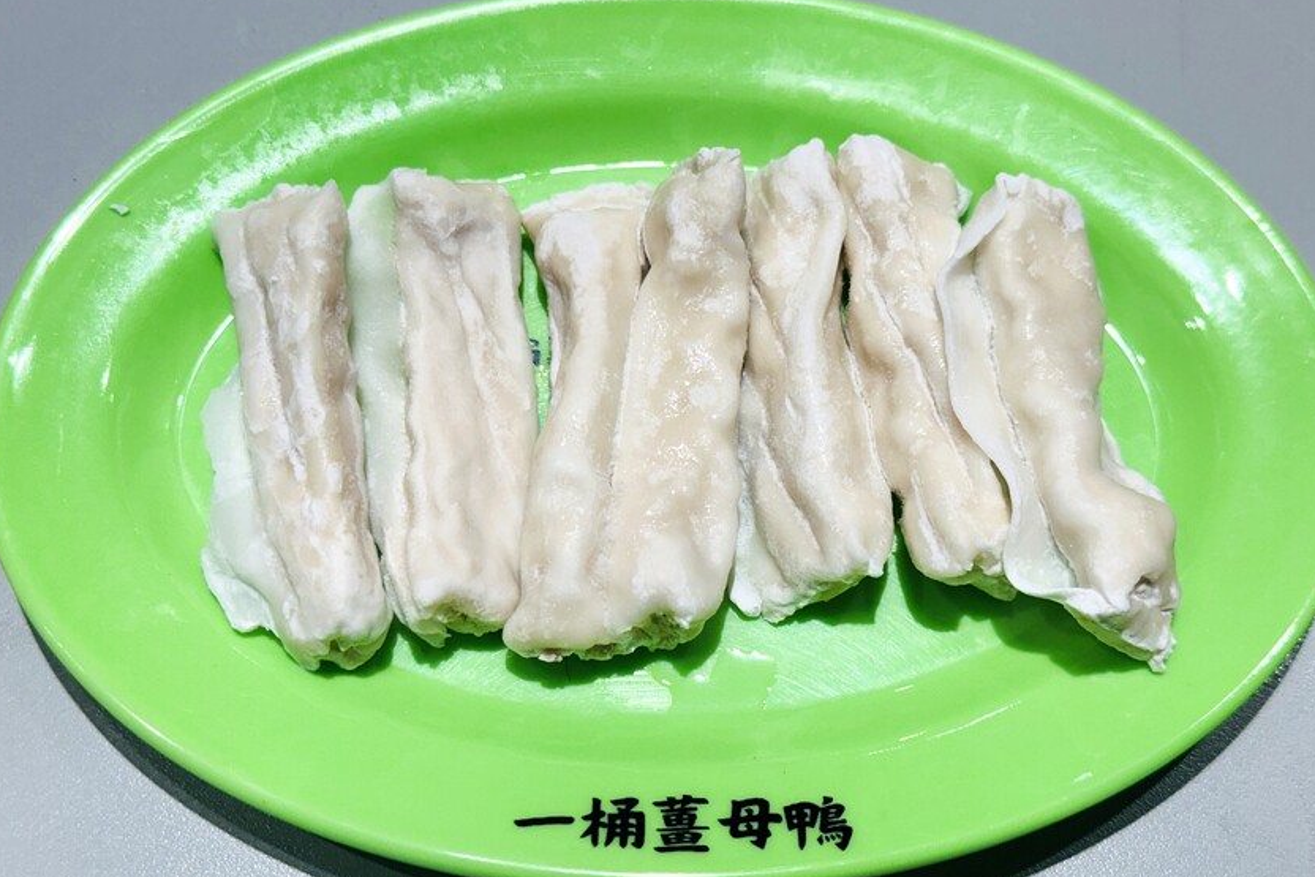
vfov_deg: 26.5
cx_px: 654
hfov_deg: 38.9
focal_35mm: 51
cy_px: 431
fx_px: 1863
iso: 80
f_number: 1.78
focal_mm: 6.86
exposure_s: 1/120
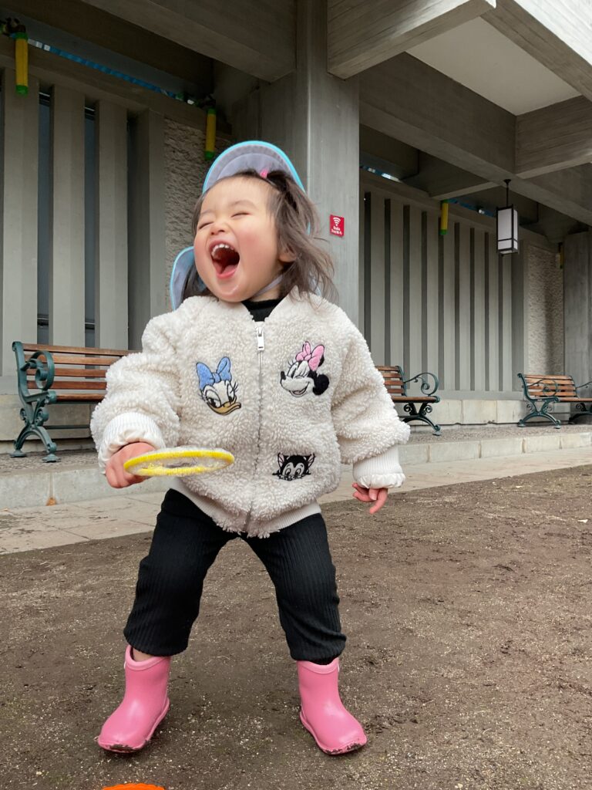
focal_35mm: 29
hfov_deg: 48.2
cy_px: 395
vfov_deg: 61.7
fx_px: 661
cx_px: 296
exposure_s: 1/120
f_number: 1.8
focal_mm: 3
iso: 25
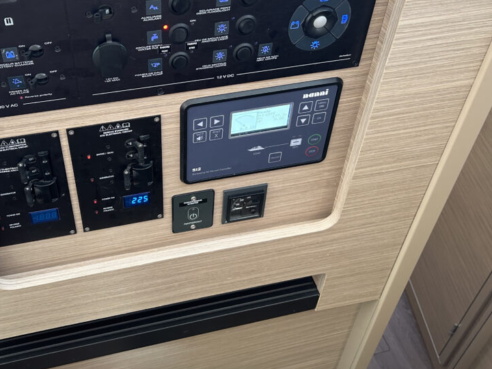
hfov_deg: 49.2
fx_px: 526
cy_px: 113
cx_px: 163
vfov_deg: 38.1
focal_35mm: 37
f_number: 1.5
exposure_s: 1/60
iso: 125
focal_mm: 5.7
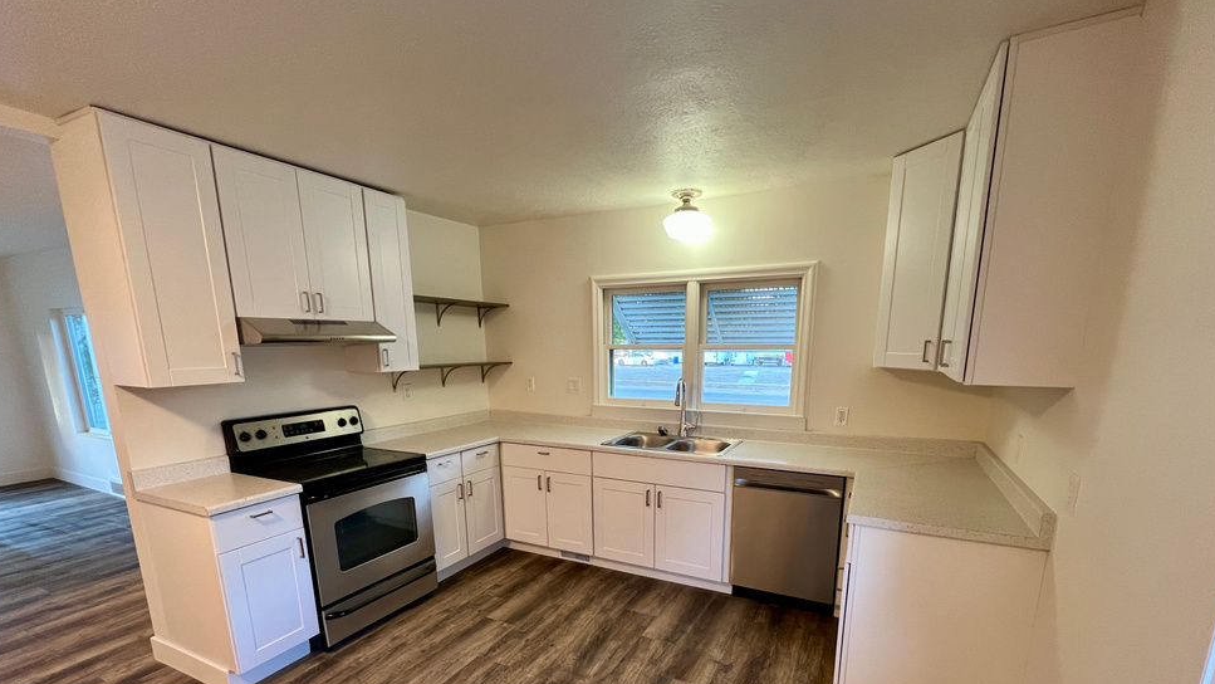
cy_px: 456
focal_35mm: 15
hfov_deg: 103.0
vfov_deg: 68.5
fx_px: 483
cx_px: 626
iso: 200
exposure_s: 1/60
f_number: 1.8
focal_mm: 1.57
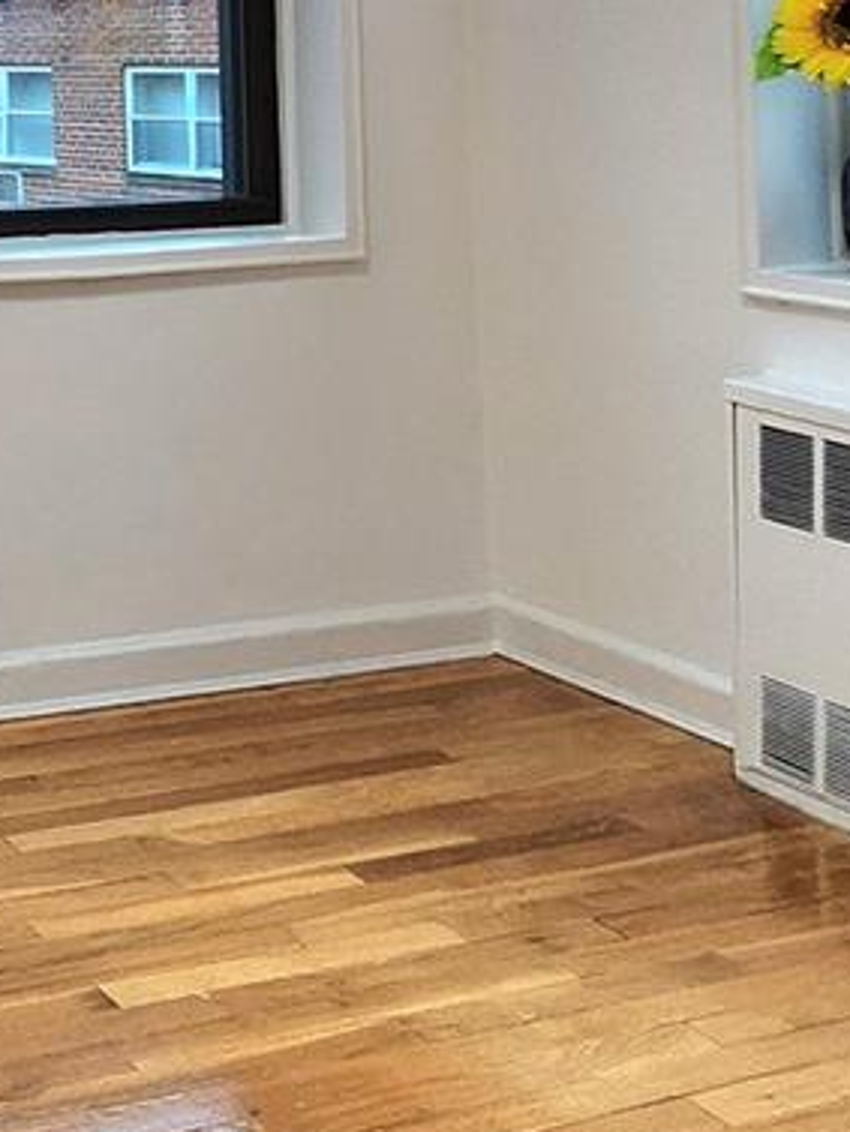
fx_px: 1734
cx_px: -381
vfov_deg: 32.4
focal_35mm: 53
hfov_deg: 23.0
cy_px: -72
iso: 125
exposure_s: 1/60.2
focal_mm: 1.74
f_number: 2.2
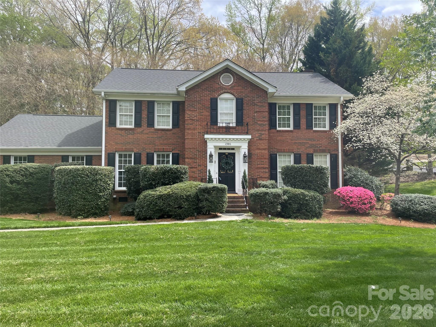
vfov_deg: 53.1
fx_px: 327
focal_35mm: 26
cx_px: 218
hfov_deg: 67.3
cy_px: 164
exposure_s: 1/1453
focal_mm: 4.2
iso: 32
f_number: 1.6
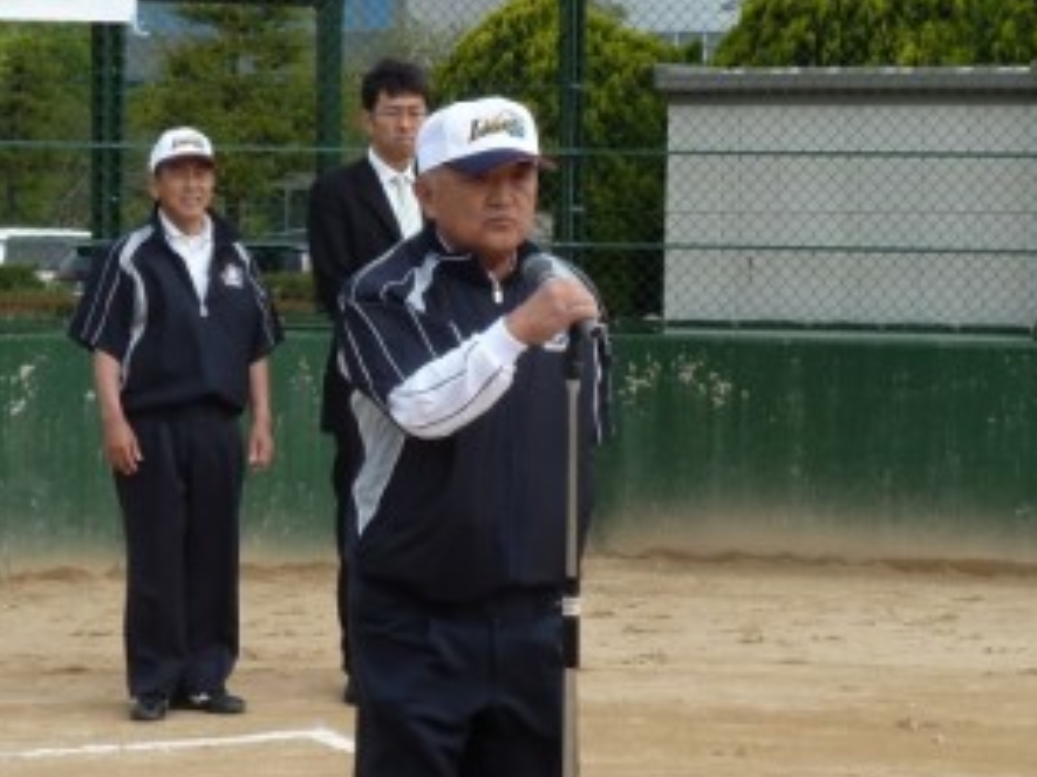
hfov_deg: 17.5
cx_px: 299
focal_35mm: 112
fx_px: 3354
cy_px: 425
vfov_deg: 13.2
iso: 80
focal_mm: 9.1
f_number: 3.9
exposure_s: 1/320
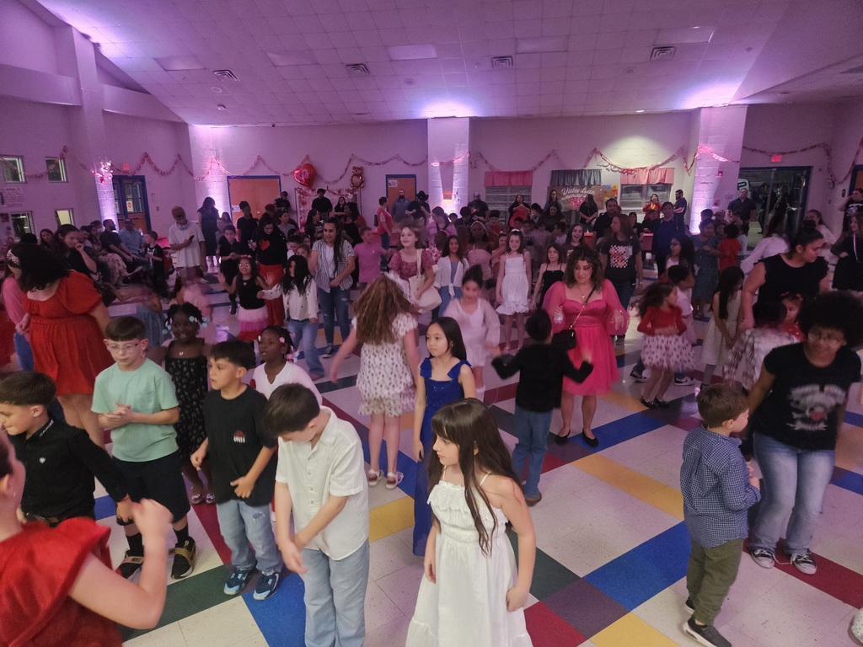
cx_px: 432
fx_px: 573
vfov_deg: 58.9
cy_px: 324
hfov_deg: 73.9
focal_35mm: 23
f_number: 1.8
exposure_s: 1/60.2
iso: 800
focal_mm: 5.4
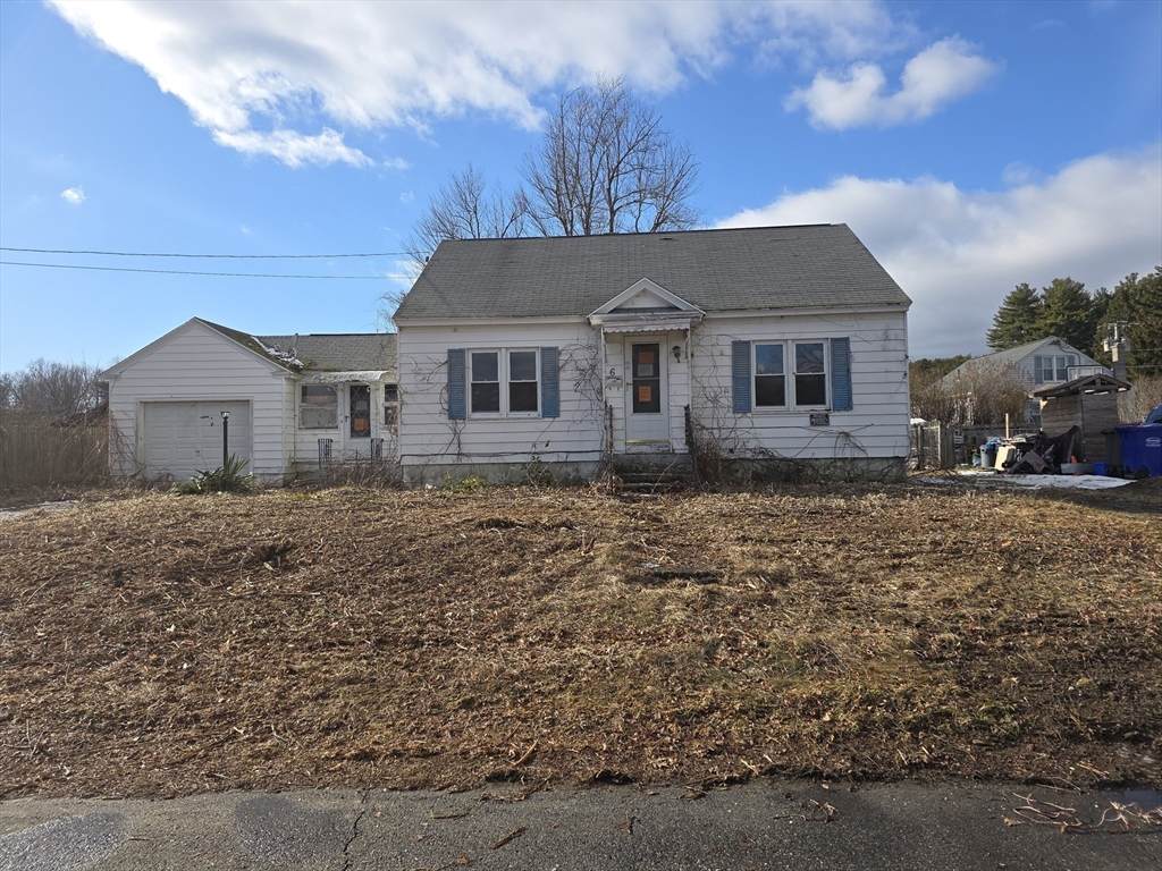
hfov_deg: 73.9
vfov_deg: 58.9
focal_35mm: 23
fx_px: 772
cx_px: 581
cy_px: 436
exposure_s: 1/788
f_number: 1.7
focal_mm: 6.3
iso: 12
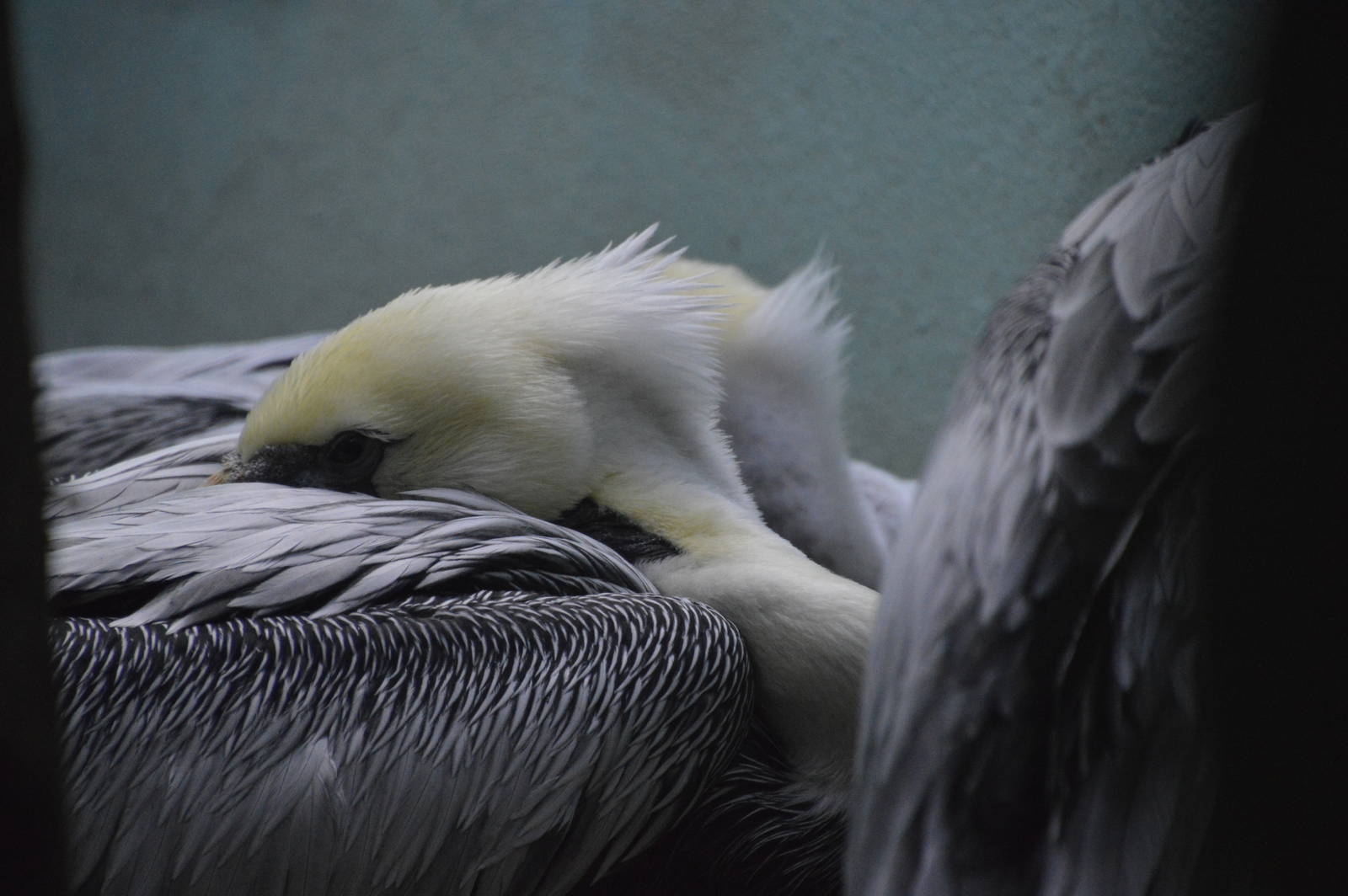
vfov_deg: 3.0
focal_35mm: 450
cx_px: 674
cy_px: 448
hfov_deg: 4.6
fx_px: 16836
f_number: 6.3
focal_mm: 300
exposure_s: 1/250
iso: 3200
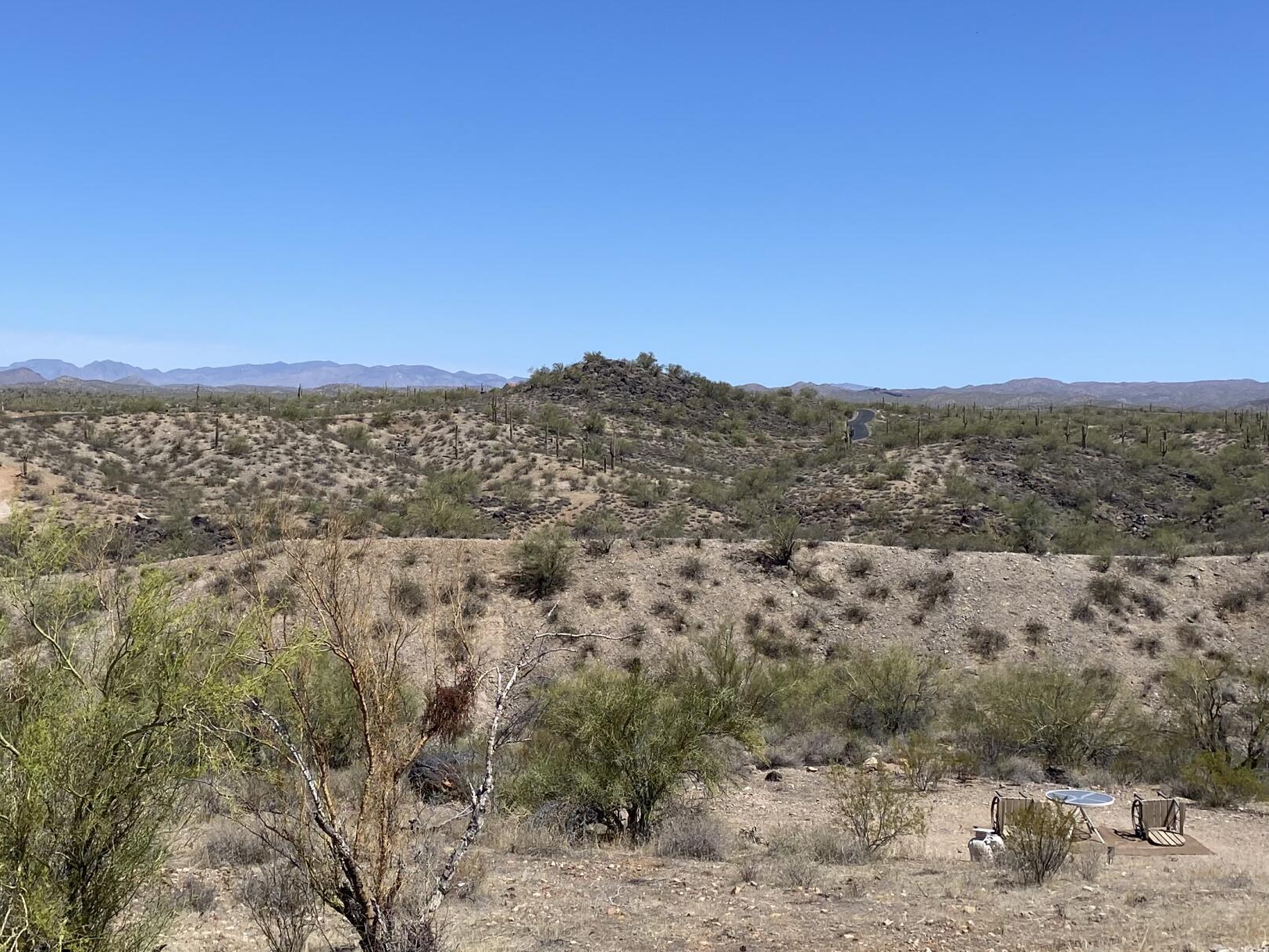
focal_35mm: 48
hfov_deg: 39.3
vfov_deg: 30.2
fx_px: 1760
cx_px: 461
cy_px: 403
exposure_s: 1/4274
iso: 32
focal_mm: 4.25
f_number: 1.8
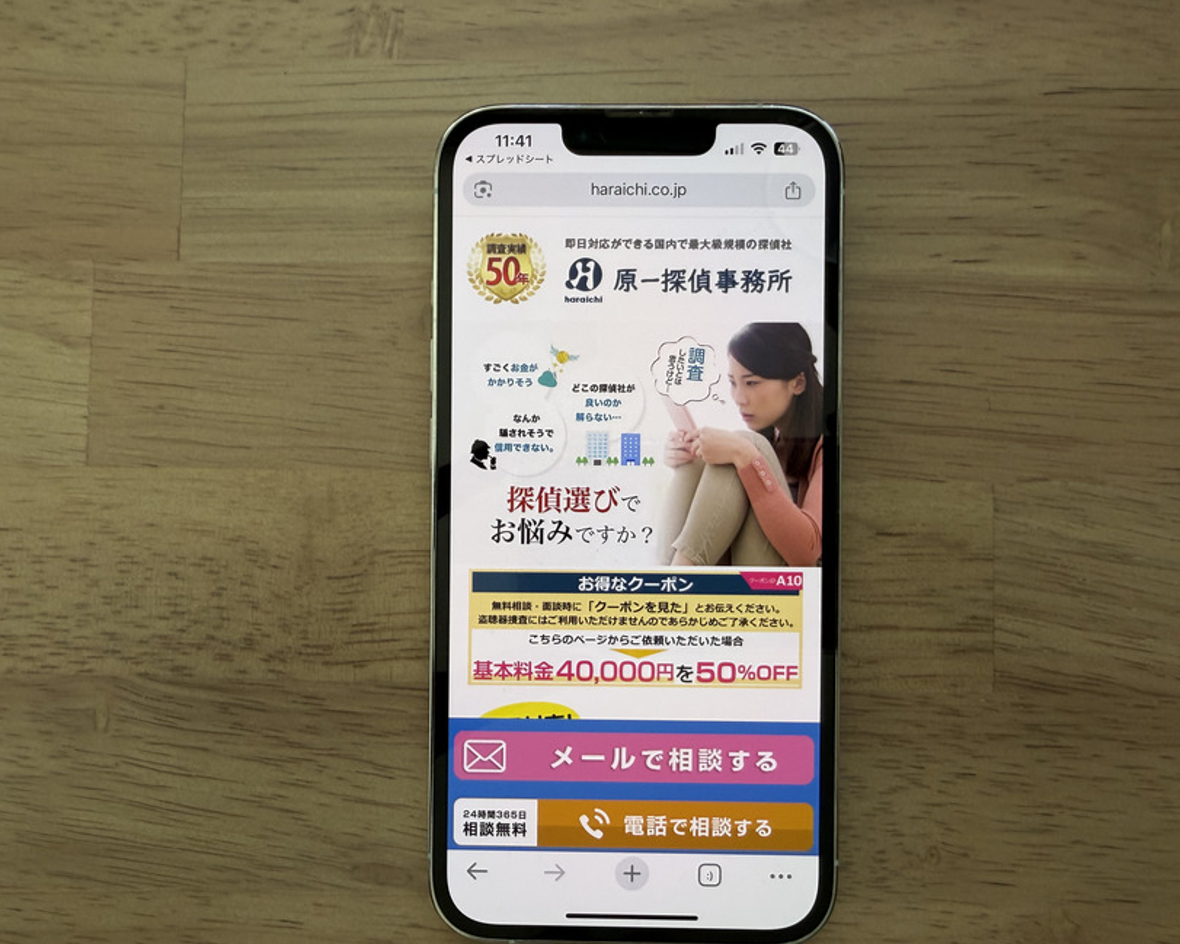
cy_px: 485
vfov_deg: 54.9
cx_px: 633
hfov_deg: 65.9
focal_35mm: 26
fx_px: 908
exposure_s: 1/120
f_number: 2.2
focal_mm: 2.22
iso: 160
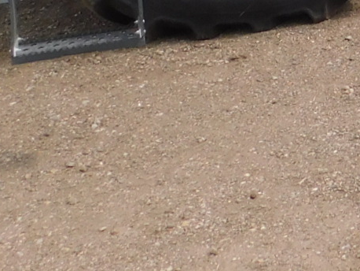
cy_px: -274
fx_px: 1186
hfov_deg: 15.6
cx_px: 568
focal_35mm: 114
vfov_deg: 11.6
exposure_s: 1/1000
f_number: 3
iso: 125
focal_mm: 4
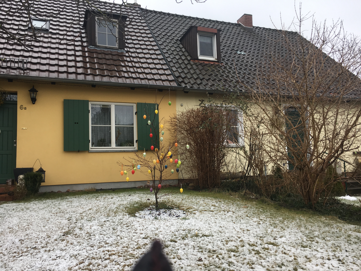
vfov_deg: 48.2
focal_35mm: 29
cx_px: 180
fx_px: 302
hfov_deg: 61.7
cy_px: 136
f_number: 2.2
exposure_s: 1/331
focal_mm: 4.15
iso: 25
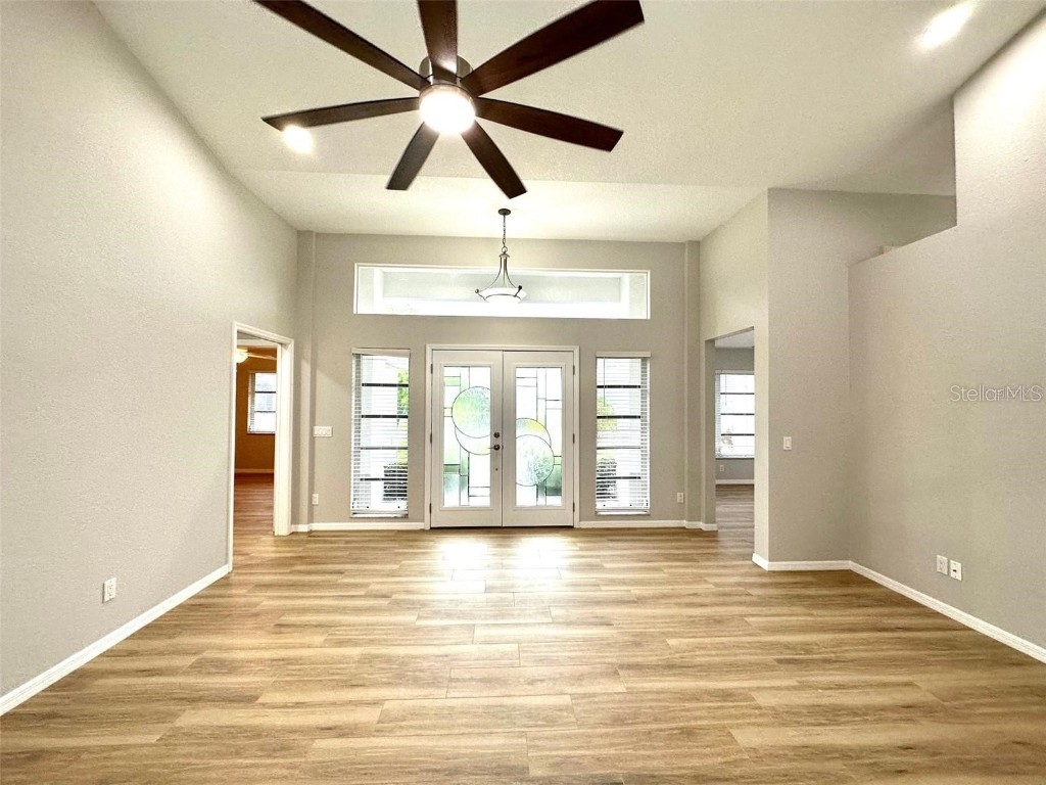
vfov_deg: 85.7
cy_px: 392
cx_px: 523
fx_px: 423
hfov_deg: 102.1
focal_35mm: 14
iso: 125
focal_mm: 2.22
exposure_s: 1/120
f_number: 2.2
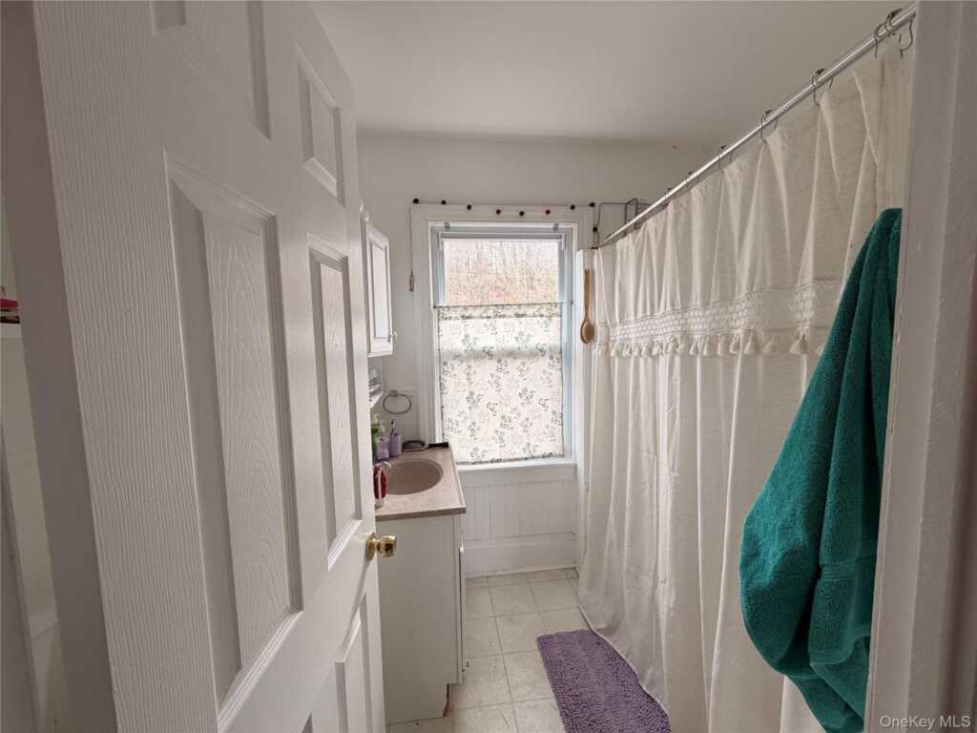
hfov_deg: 102.1
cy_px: 366
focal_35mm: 14
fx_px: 395
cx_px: 488
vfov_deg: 85.7
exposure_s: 1/120
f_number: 2.2
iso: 125
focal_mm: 2.22
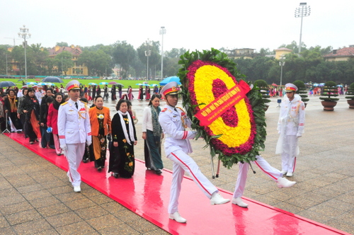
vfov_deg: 39.9
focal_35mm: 33
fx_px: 324
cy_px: 118
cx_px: 177
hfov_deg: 57.3
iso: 800
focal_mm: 22
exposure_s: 1/125
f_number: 10
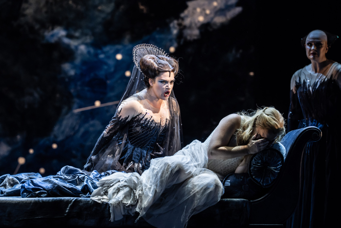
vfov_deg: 4.7
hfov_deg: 7.1
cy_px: 114
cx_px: 170
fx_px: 2756
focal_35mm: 291
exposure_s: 1/250
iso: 800
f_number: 3.5
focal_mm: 194
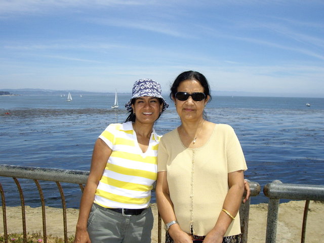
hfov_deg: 49.0
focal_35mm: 38
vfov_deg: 37.7
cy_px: 122
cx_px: 162
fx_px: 356
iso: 100
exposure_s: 1/1000
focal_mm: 6.2
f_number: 4.3
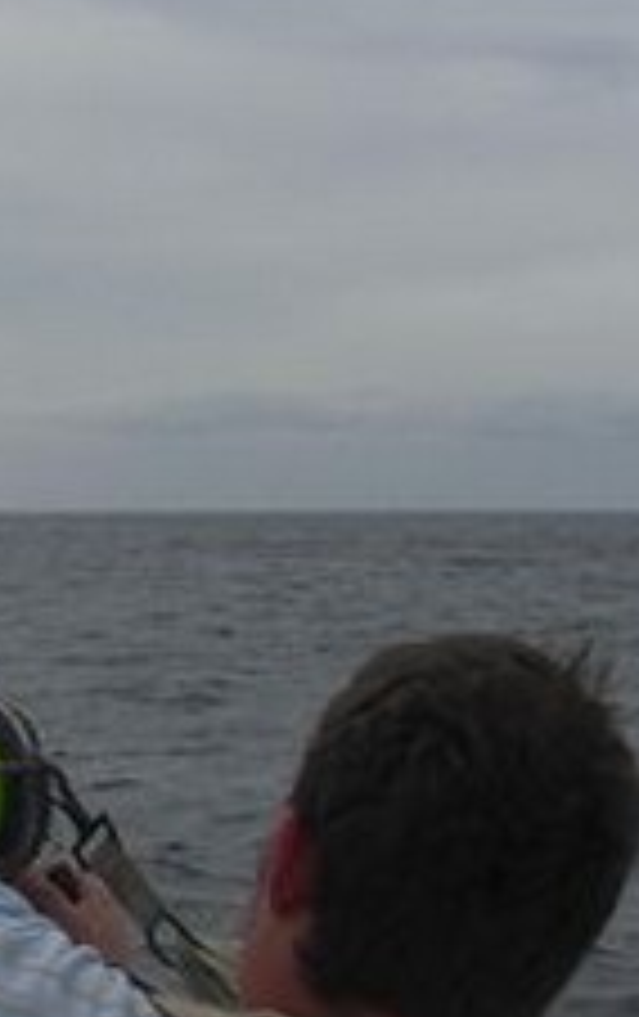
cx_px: -194
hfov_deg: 11.4
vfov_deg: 18.4
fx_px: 3109
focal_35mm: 112
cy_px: 850
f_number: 8
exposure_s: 1/640
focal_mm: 7.9
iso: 80
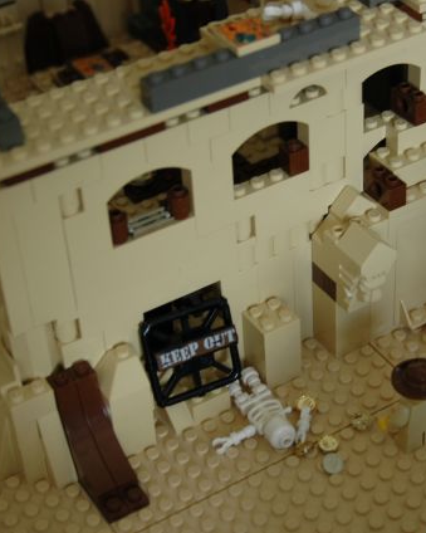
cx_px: 289
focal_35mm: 85
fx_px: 1340
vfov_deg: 22.5
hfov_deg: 18.0
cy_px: 266
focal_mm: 40
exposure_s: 1/80
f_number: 4.5
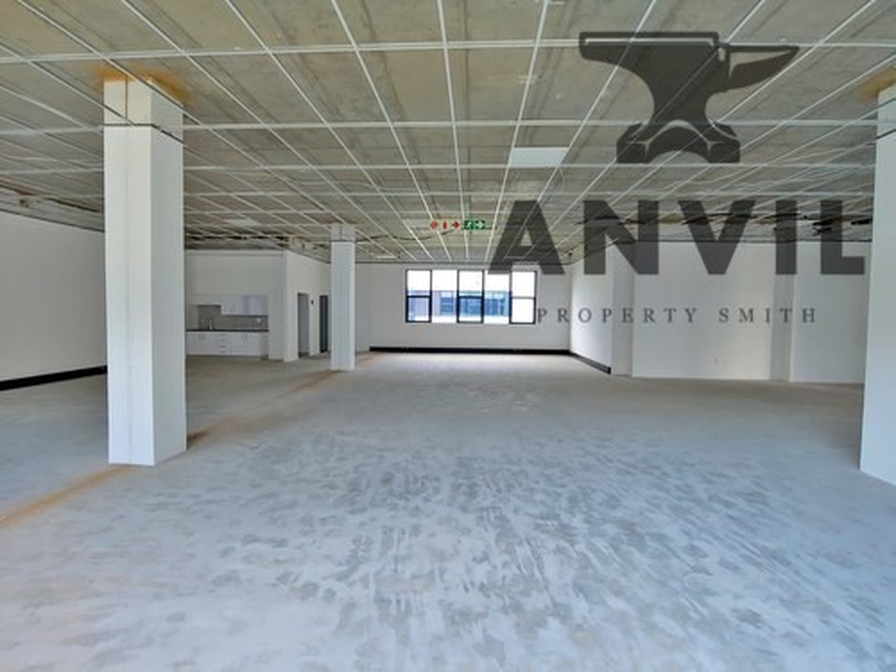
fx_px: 414
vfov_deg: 78.1
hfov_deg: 94.5
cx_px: 448
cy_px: 336
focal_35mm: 16
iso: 250
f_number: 1.9
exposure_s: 1/25
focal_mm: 2.18
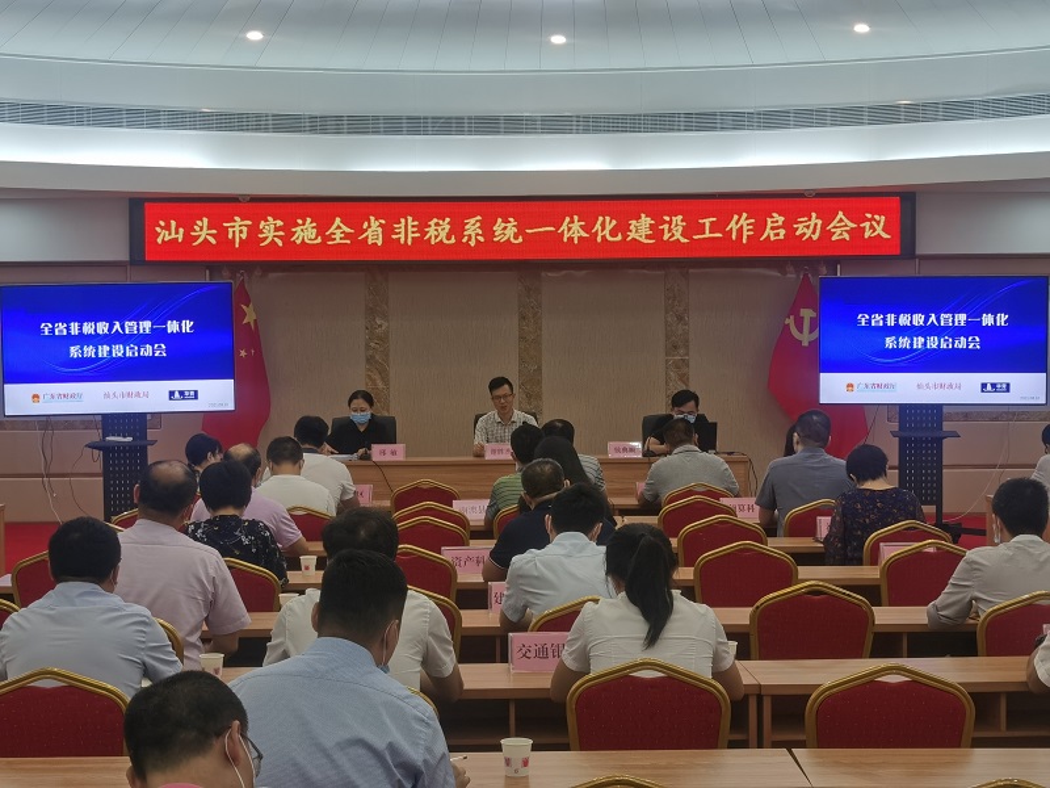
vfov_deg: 23.3
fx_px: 1911
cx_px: 525
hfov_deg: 30.7
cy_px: 394
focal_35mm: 63
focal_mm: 5.56
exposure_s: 1/100
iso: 80
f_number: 1.6
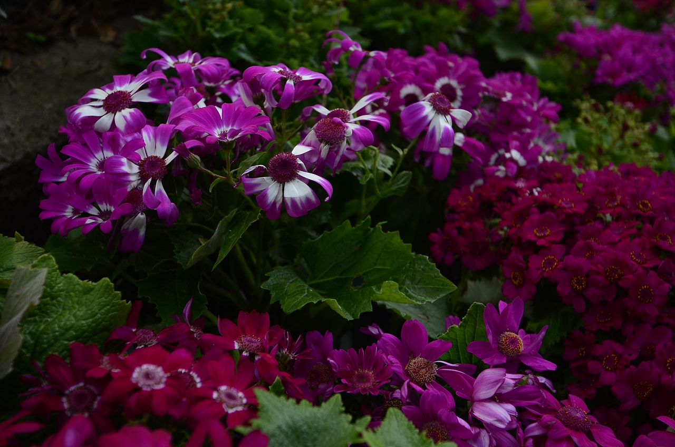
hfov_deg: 53.2
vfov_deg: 36.7
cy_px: 224
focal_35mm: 36
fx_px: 674
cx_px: 338
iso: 320
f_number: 4.5
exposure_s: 1/200
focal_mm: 24
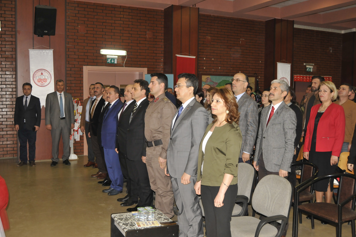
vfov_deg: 37.3
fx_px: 351
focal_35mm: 36
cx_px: 174
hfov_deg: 53.8
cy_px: 117
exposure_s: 1/60
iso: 800
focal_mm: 23
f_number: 5
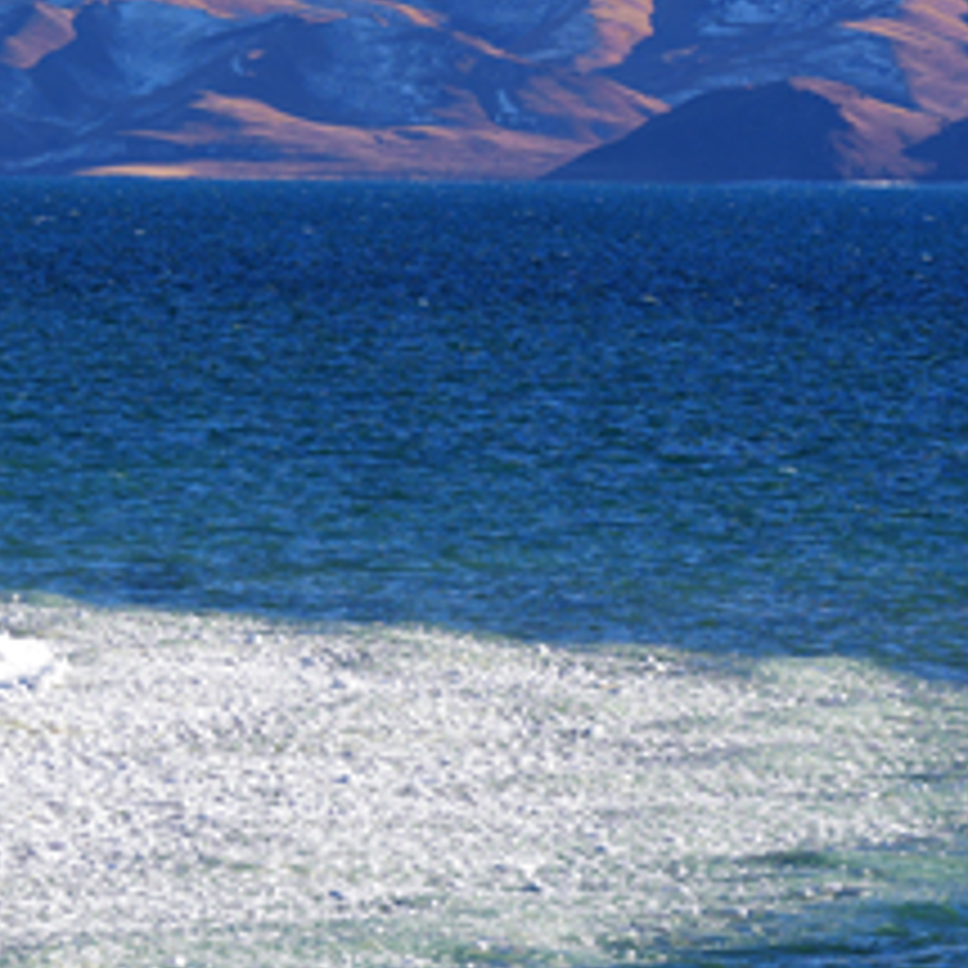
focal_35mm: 472
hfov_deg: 3.7
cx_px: -666
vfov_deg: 3.7
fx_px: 14933
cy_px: 380
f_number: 5
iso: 100
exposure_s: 1/640
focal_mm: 149
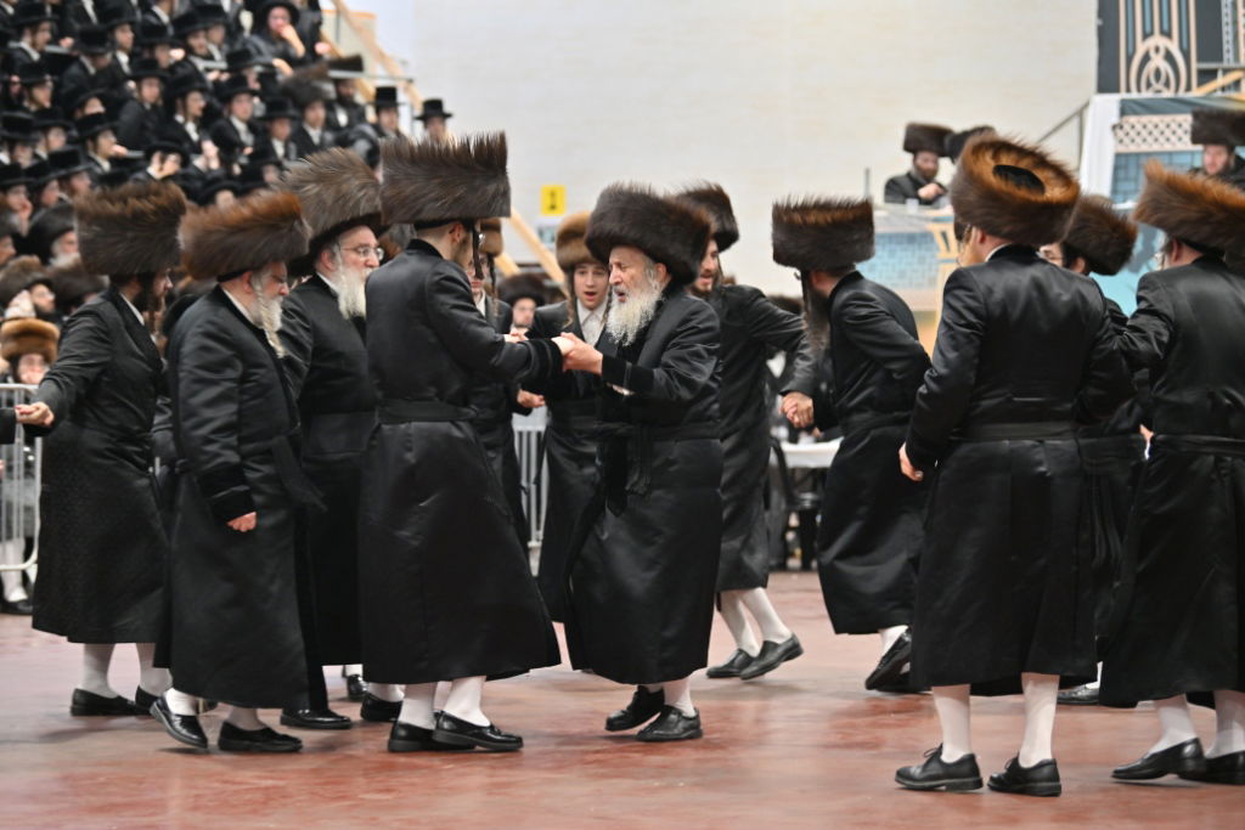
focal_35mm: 112
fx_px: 3874
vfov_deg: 12.2
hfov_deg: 18.3
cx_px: 622
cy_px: 415
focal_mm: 112
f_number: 2.8
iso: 640
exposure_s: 1/160
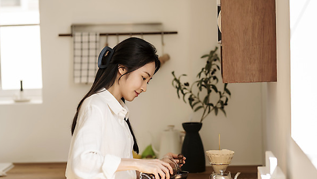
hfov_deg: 23.7
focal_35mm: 90
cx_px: 159
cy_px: 98
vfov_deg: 13.5
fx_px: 757
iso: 125
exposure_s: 1/400
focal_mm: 85
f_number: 2
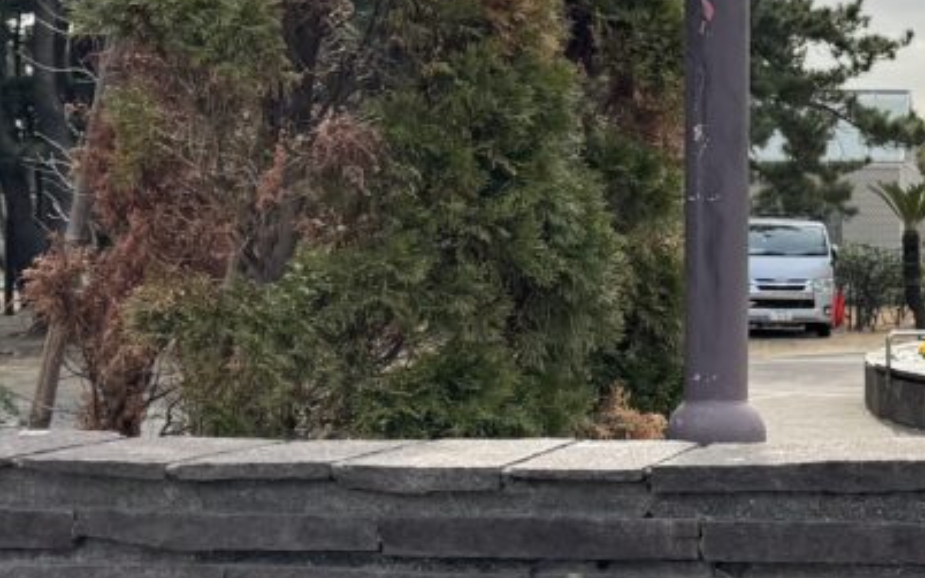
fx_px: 2041
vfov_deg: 16.1
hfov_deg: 23.2
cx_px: 1139
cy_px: 260
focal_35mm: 81
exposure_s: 1/2506
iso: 80
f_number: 1.78
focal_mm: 6.76
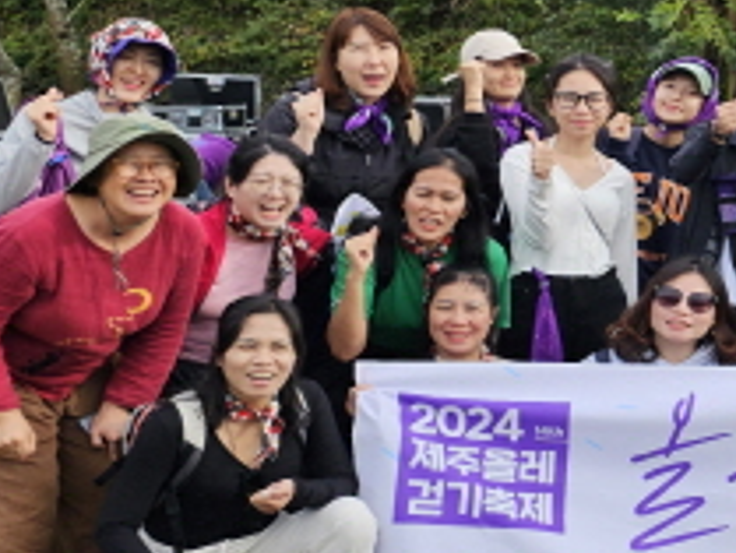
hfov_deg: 18.8
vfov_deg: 16.7
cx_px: 1190
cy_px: 169
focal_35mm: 88
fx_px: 1872
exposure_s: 1/333
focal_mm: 6.3
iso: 10
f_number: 1.7
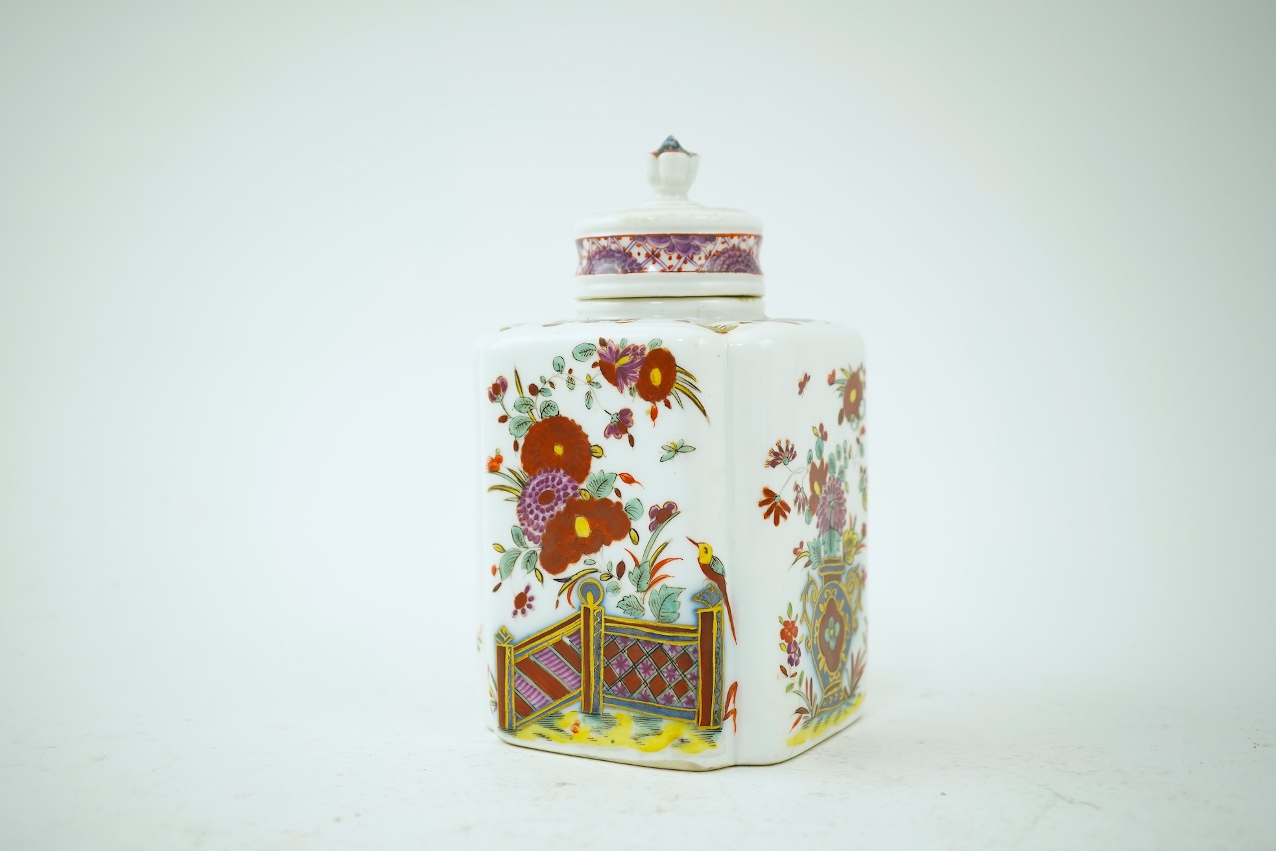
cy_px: 426
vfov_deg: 29.9
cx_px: 638
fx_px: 1595
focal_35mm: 45
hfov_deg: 43.6
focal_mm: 30
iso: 320
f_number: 6.3
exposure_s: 1/60
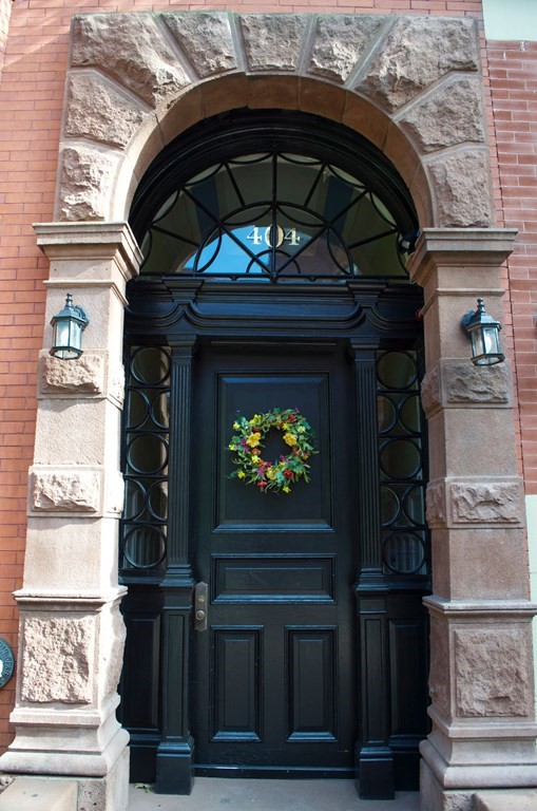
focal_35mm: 27
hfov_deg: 47.8
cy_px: 406
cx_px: 268
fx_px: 607
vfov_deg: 67.5
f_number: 7.1
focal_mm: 18
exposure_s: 1/200
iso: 1000
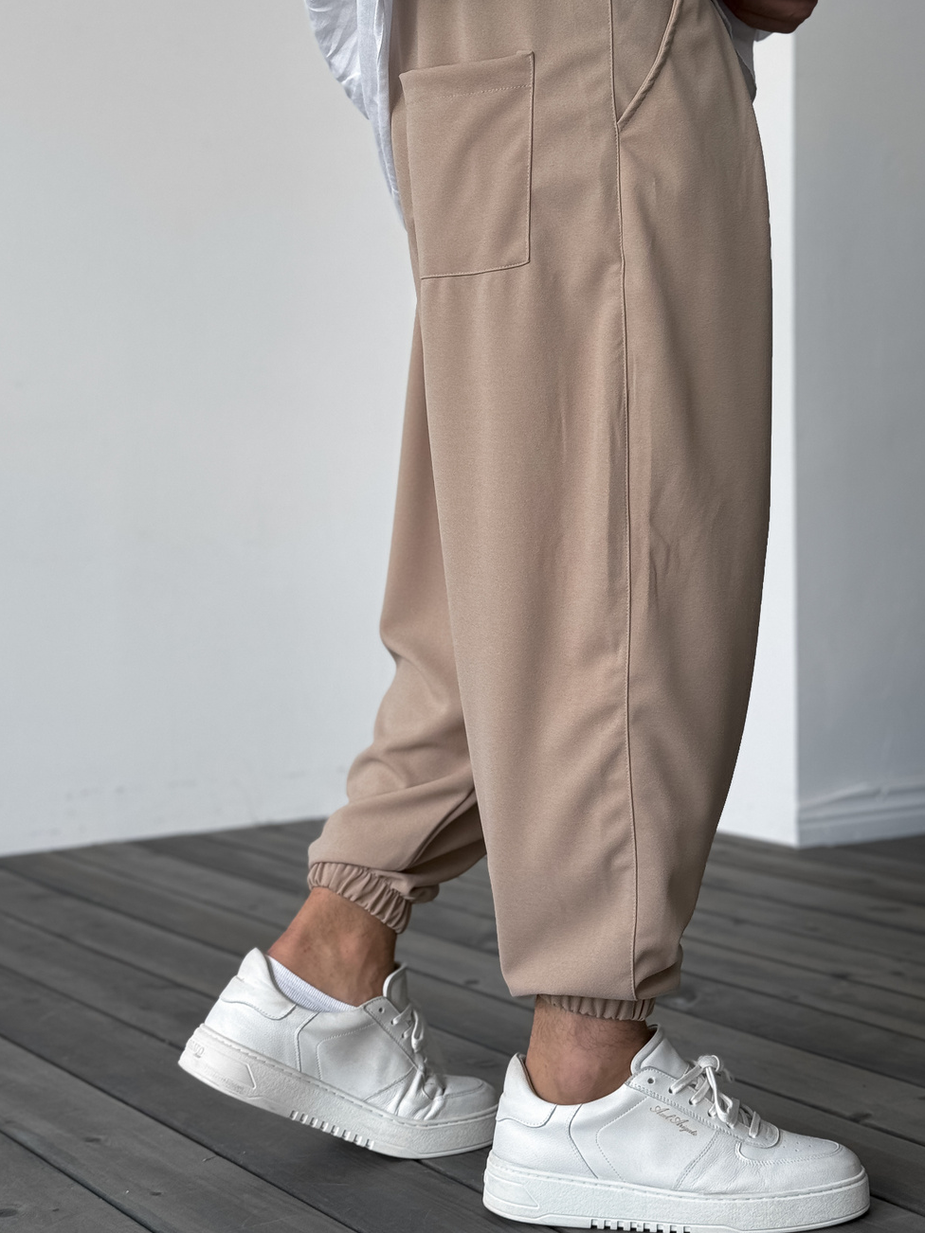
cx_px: 504
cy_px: 590
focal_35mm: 59
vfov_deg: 32.7
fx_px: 2103
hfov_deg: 24.8
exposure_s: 1/120
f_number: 1.8
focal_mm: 6.76
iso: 50
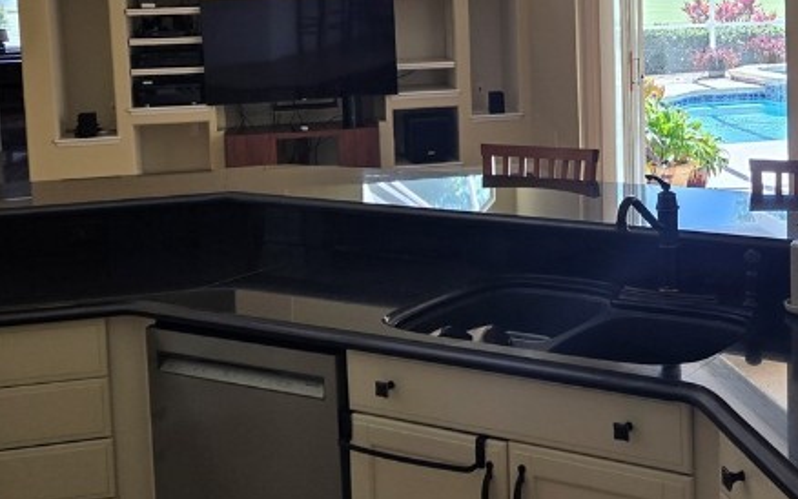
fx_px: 1240
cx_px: 627
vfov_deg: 22.5
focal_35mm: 57
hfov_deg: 34.7
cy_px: 102
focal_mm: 5.4
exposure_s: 1/120
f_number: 1.8
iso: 50
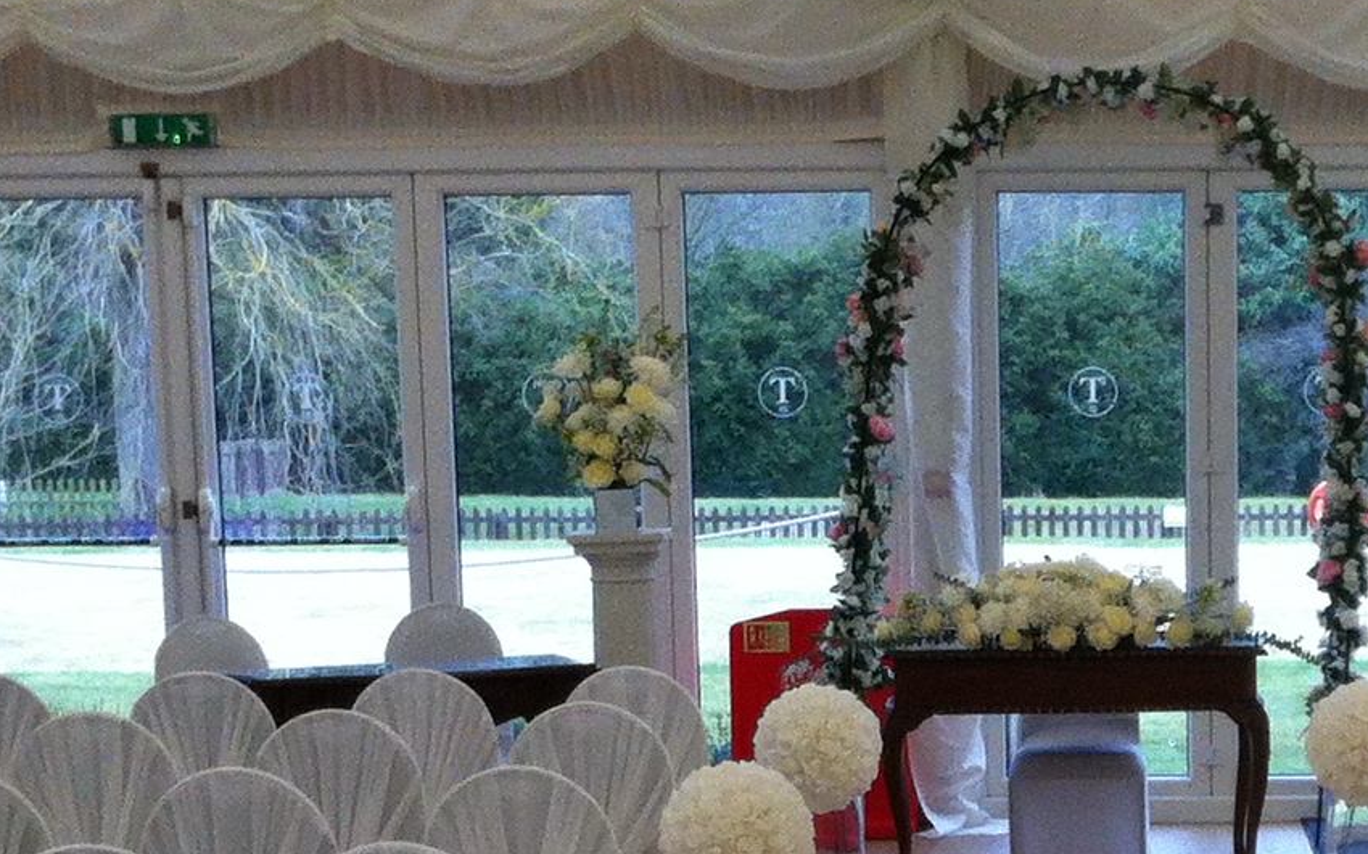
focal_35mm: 113
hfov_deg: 18.3
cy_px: 999
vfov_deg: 11.4
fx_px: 4212
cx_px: 1077
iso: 125
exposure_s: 1/120
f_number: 2.8
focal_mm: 3.85
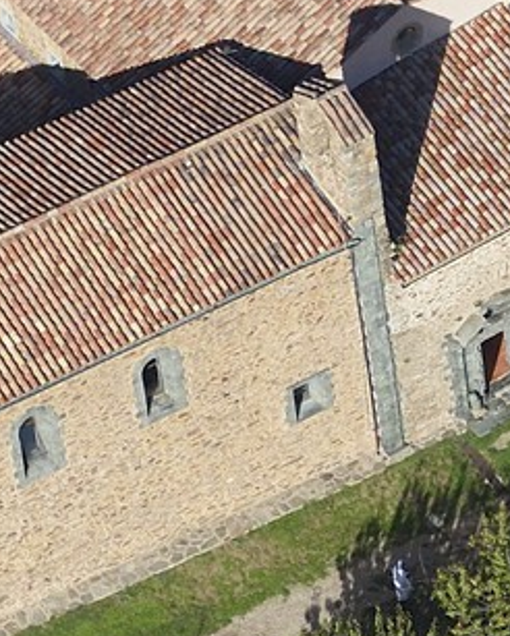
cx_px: 1559
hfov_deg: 4.4
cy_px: -255
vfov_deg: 5.6
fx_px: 6446
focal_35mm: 342
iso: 400
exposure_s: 1/1250
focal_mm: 70
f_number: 8
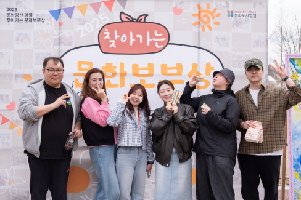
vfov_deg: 31.2
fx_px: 359
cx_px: 154
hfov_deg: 45.4
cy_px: 99
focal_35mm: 43
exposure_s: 1/1250
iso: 160
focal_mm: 27.7
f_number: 3.2
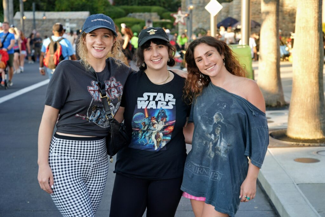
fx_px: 533
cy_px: 108
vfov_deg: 23.0
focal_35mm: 59
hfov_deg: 33.9
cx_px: 162
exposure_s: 1/100
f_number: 5
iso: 200
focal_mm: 59
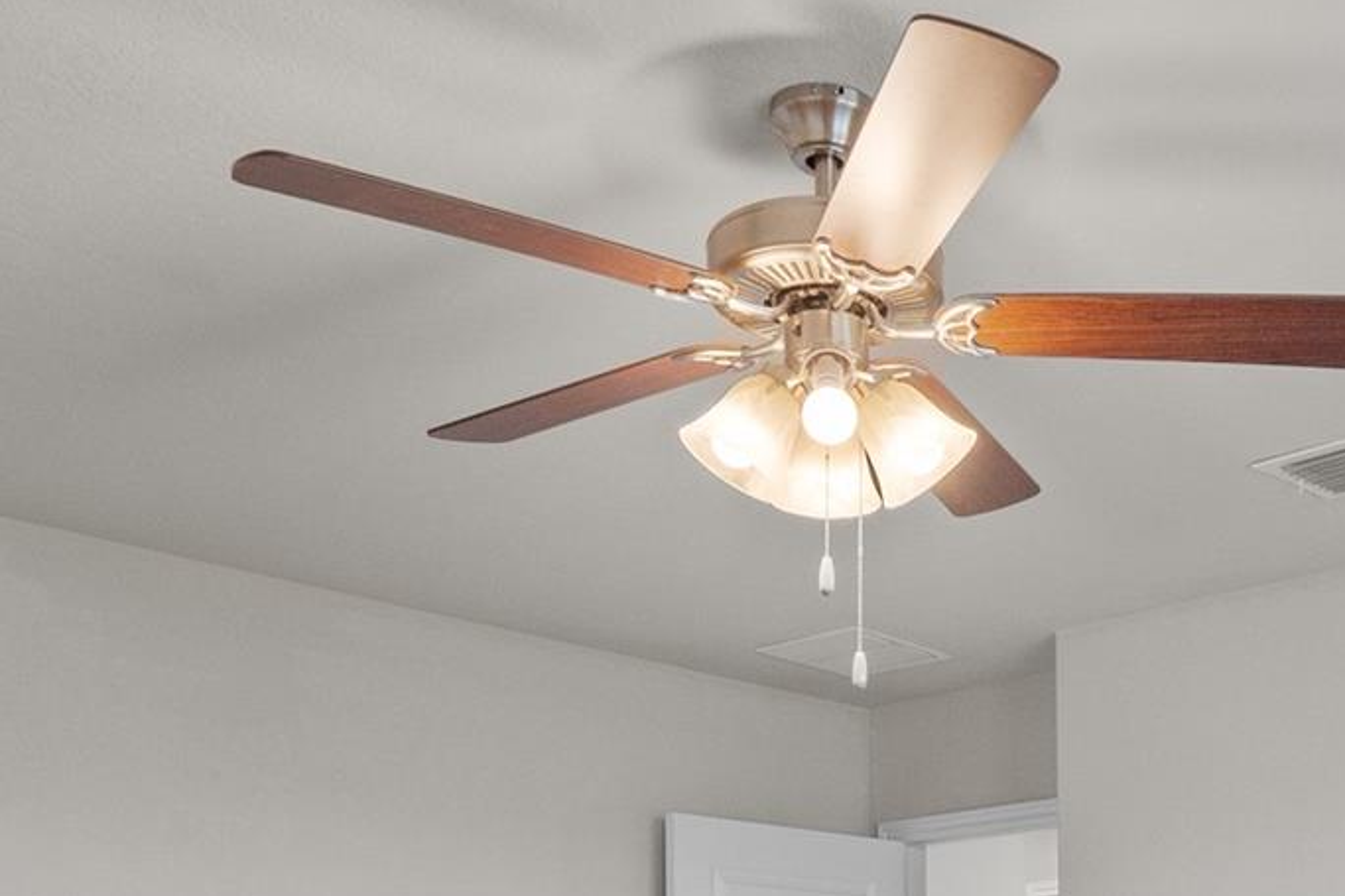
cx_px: 1103
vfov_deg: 23.2
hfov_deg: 37.3
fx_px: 1905
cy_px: 1196
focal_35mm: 51
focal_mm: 17
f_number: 8
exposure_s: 1/30
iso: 500
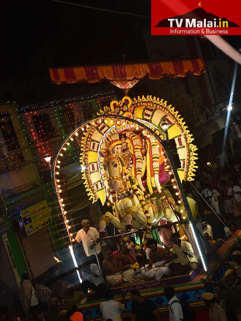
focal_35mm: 66
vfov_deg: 29.3
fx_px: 612
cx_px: 119
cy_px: 182
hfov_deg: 22.3
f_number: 7.1
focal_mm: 40
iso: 320
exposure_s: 1/125
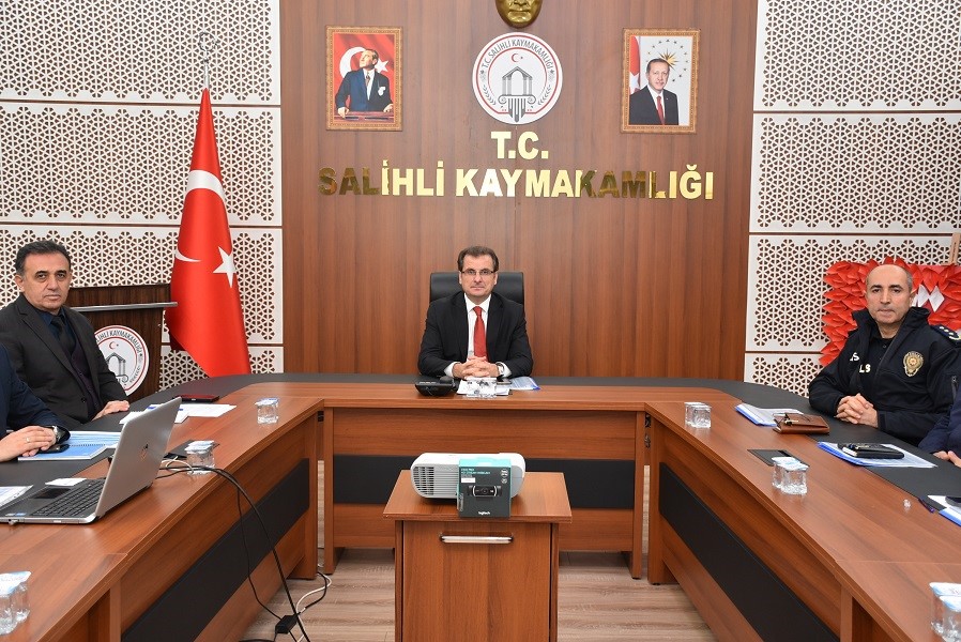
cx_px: 480
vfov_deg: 33.1
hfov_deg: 47.9
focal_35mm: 40
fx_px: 1082
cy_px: 321
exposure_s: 1/60
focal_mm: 27
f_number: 4
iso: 450
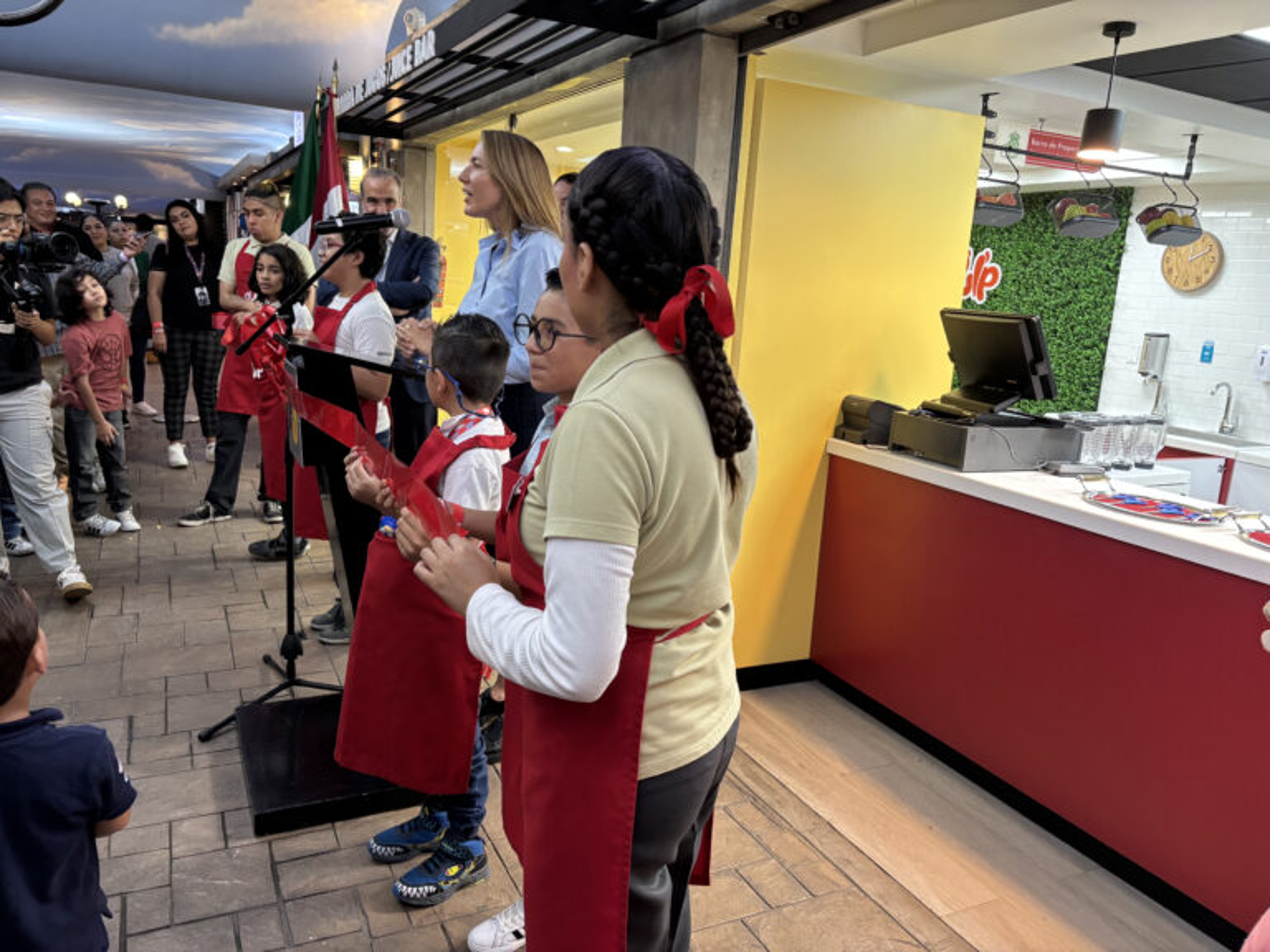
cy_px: 476
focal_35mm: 26
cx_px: 635
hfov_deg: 67.3
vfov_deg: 53.1
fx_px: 954
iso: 200
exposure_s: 1/60
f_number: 1.6
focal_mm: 5.96
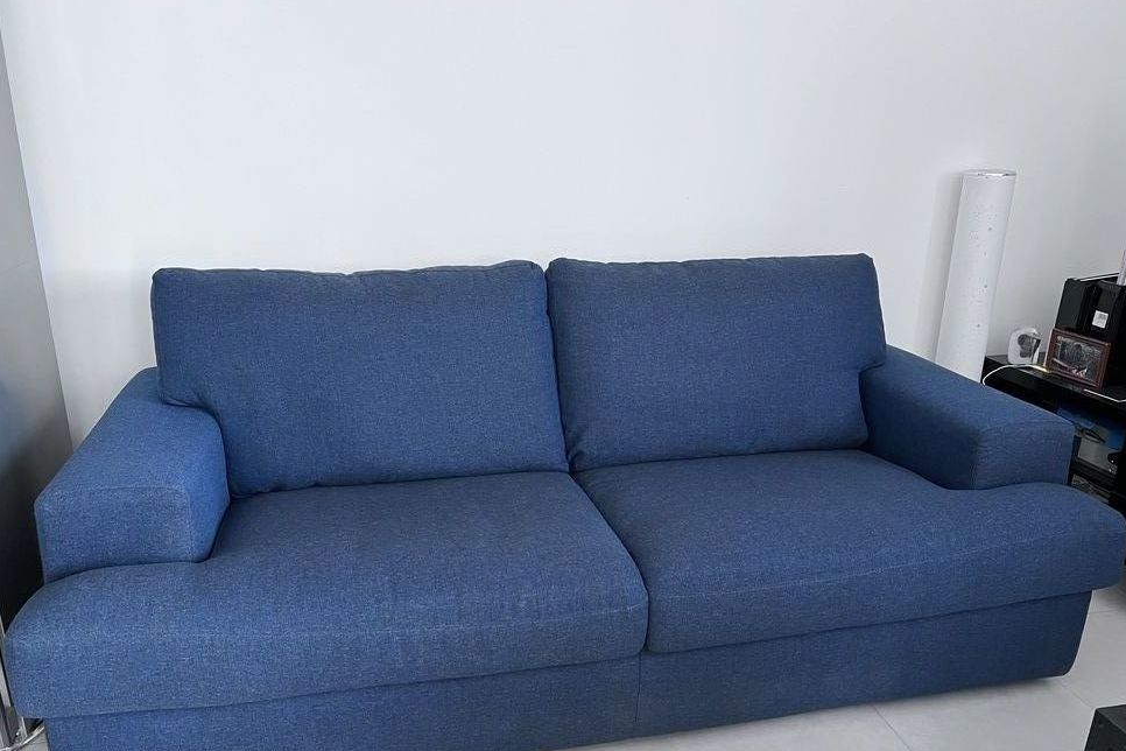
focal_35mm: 28
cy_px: 426
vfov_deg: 46.3
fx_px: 876
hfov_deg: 65.5
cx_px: 563
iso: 160
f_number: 1.5
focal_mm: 5.7
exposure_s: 1/60
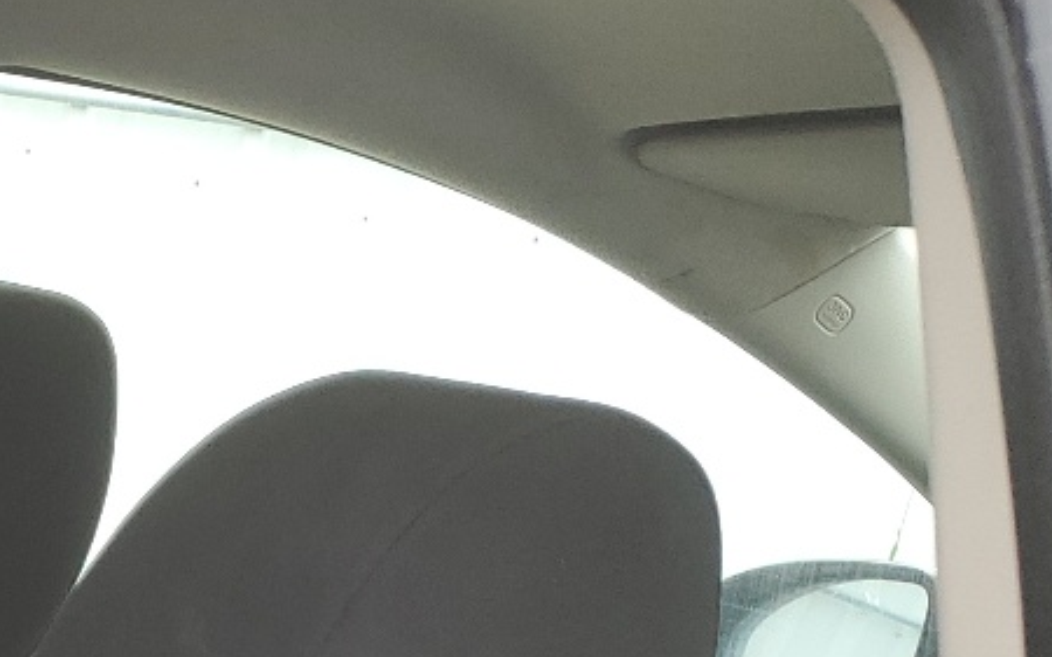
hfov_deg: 18.2
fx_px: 2809
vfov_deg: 12.1
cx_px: -643
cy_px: 1239
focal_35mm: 98
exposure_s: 1/244
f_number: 1.5
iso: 50
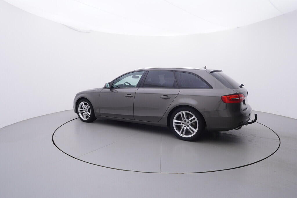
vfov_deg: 56.2
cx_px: 148
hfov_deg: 77.3
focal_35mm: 22
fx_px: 186
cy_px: 99
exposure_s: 1/80
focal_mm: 15
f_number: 5
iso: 200
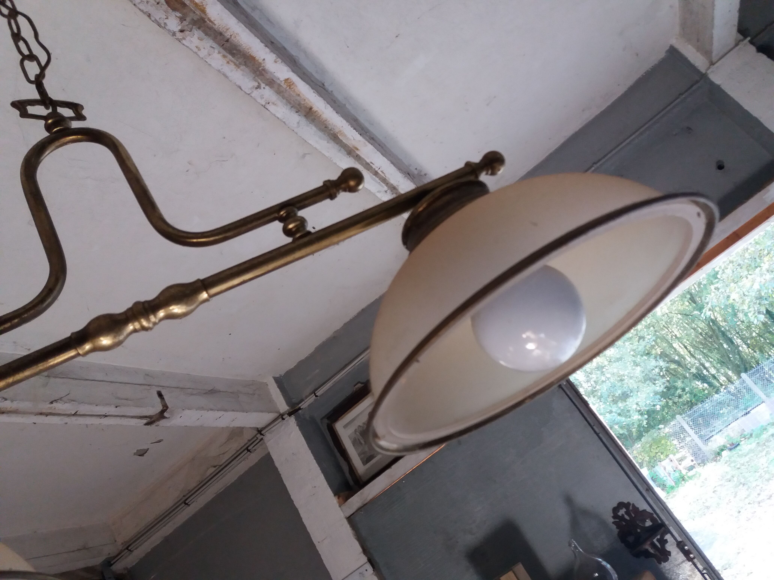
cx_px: 387
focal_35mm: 28
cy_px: 290
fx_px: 626
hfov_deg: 63.4
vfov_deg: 49.7
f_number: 1.9
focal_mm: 3.7
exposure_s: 1/30
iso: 160
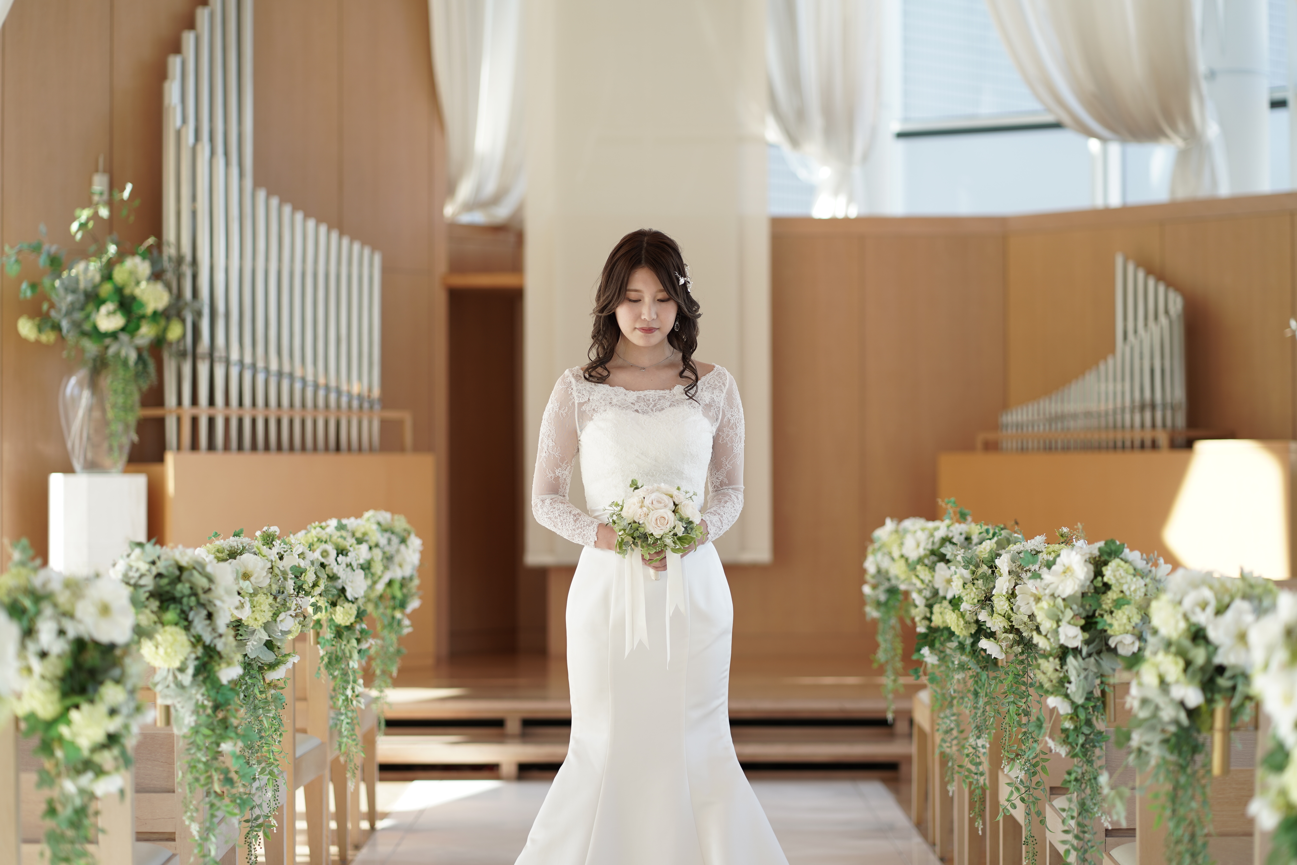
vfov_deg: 16.1
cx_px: 648
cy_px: 432
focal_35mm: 85
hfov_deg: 23.9
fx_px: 3062
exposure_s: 1/320
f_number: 2.2
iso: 100
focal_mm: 85
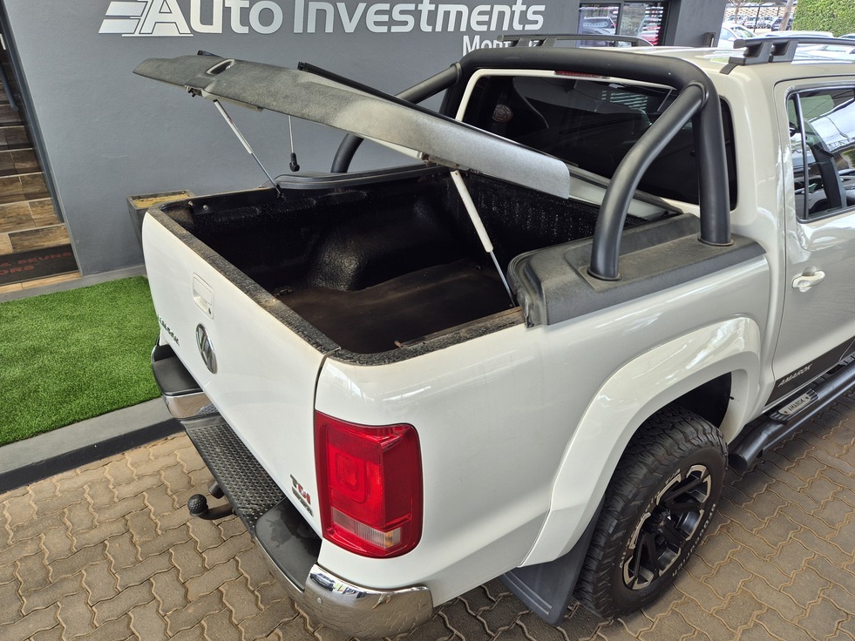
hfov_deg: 71.6
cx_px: 436
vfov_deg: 56.8
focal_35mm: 24
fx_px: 593
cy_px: 320
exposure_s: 1/180
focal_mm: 5.4
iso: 40
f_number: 1.8
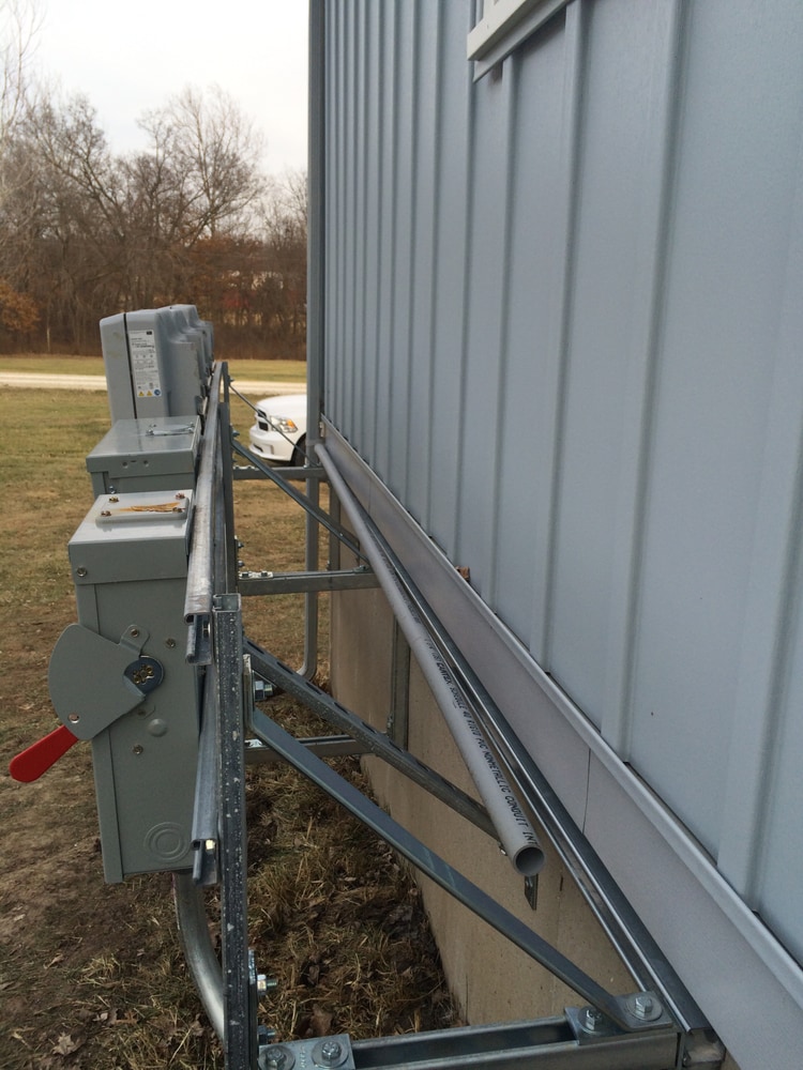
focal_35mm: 29
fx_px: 897
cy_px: 535
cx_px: 402
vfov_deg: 61.7
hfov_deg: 48.2
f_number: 2.2
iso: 32
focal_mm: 4.15
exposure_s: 1/414
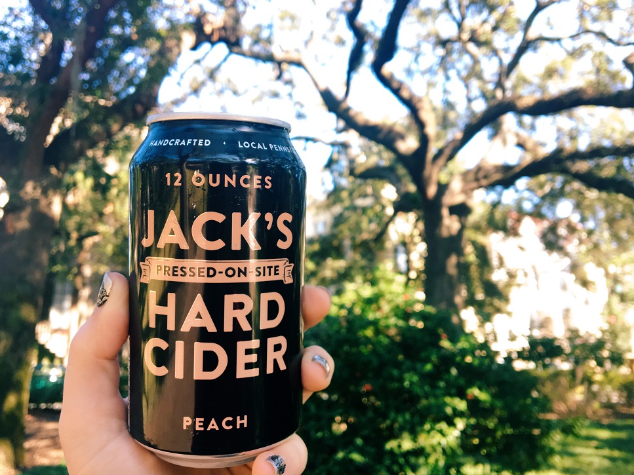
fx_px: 549
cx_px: 311
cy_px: 238
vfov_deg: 46.8
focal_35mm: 30
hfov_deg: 60.0
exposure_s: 1/120
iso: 40
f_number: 2.2
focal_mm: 4.15
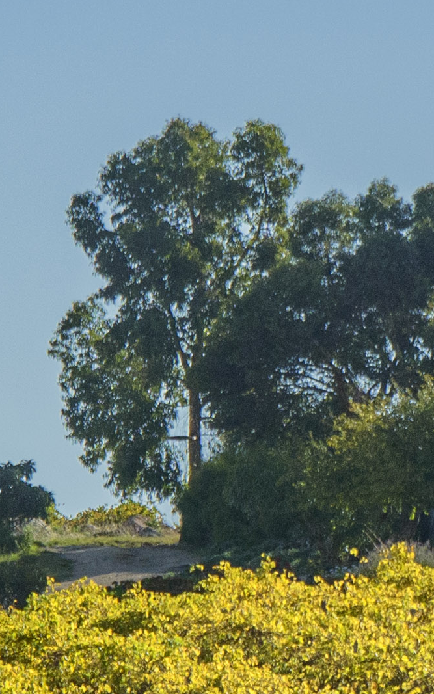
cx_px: 352
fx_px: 11315
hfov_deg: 2.2
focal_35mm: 598
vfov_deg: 3.5
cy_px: 284
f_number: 8
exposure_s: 1/800
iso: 500
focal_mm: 85
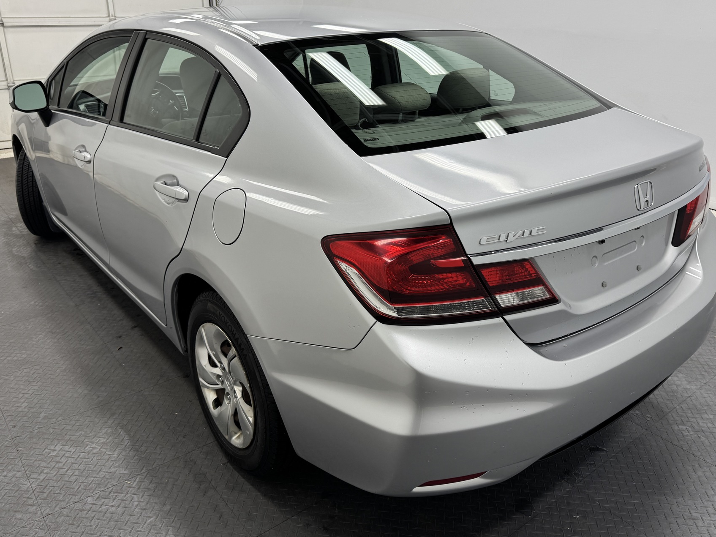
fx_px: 600
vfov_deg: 48.1
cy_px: 239
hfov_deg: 61.6
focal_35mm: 29
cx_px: 371
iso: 80
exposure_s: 1/572
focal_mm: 6.76
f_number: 1.78
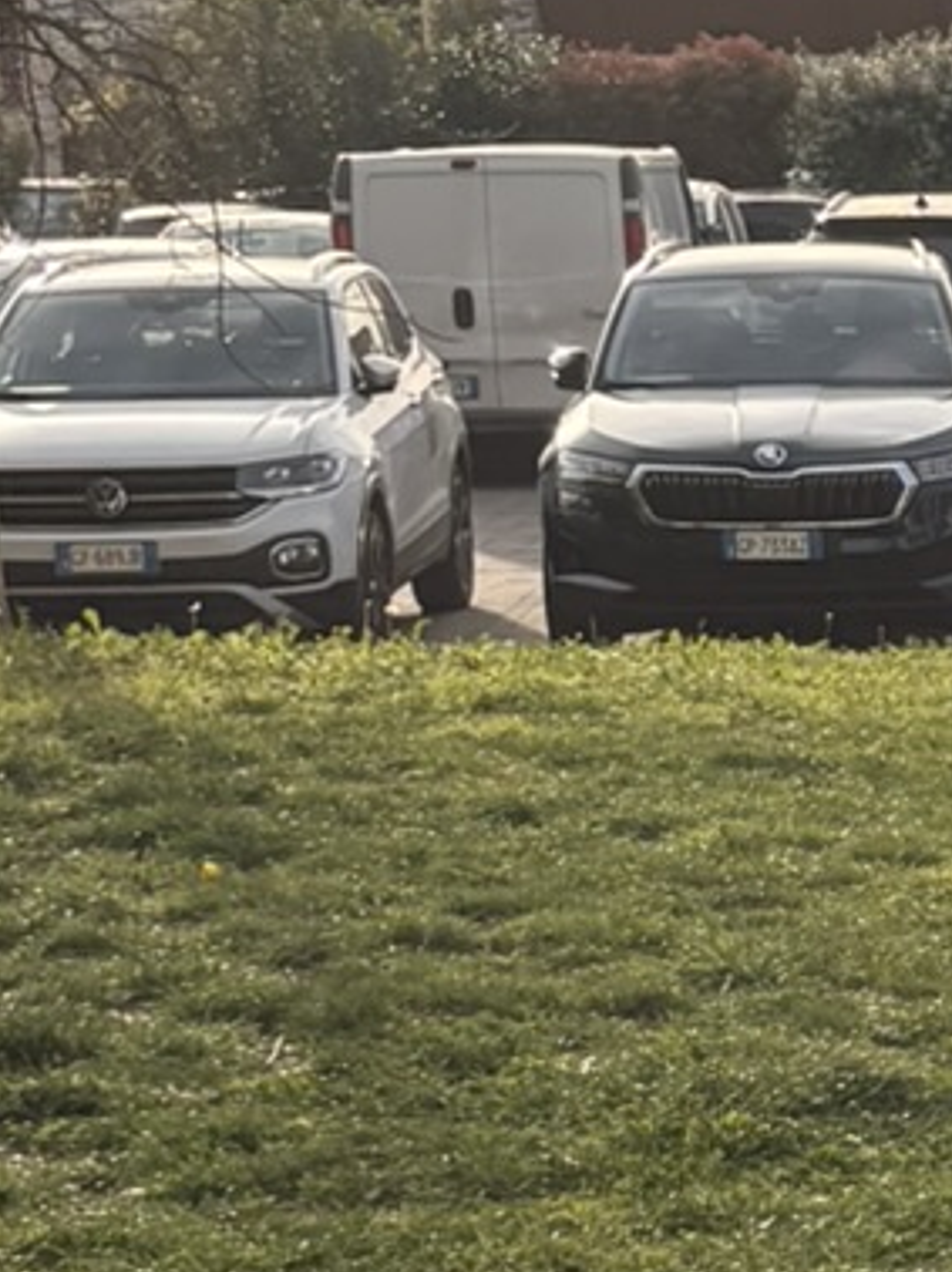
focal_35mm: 141
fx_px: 5176
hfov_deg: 9.7
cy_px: 1188
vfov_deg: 13.9
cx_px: 1985
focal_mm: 5.96
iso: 64
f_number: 1.6
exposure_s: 1/4065
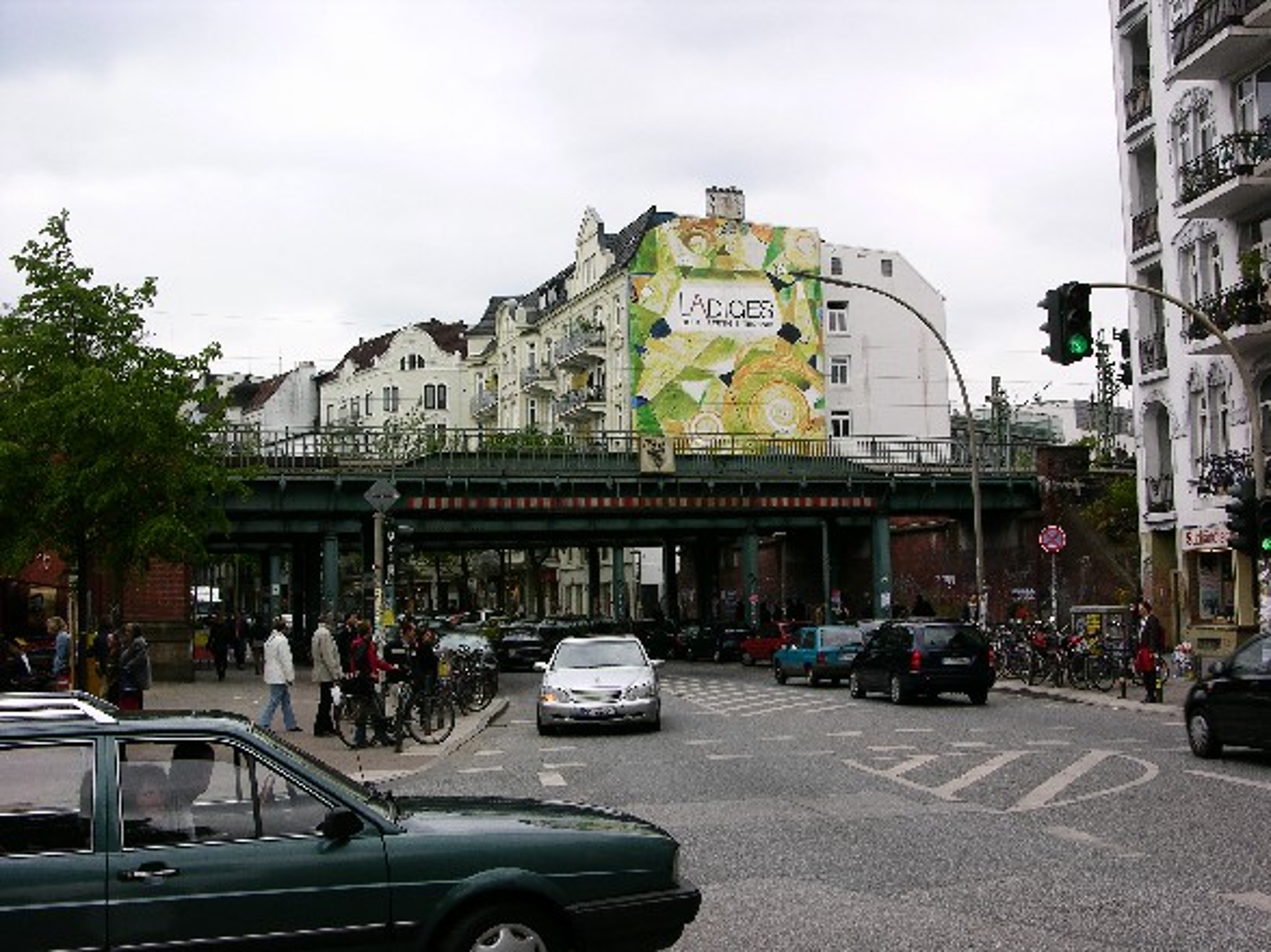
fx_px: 1689
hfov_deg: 41.2
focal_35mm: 46
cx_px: 636
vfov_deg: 31.5
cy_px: 476
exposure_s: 1/84.6
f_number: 7.5
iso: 50
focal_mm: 11.6
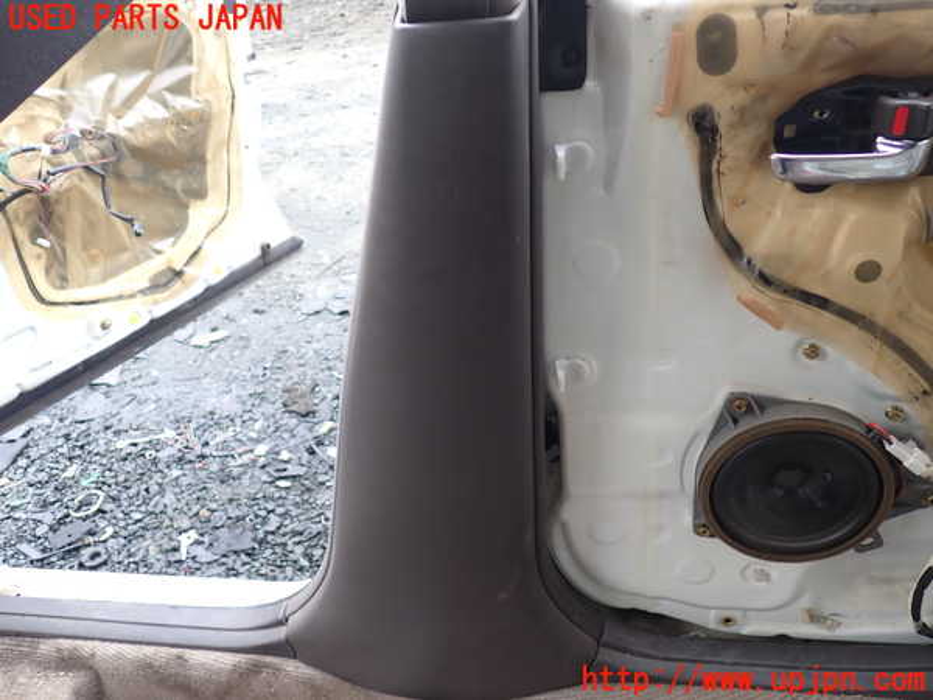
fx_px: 809
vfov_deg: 46.8
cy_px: 350
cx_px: 466
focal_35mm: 30
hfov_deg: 60.0
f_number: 2.3
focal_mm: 5.4
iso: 100
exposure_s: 1/100
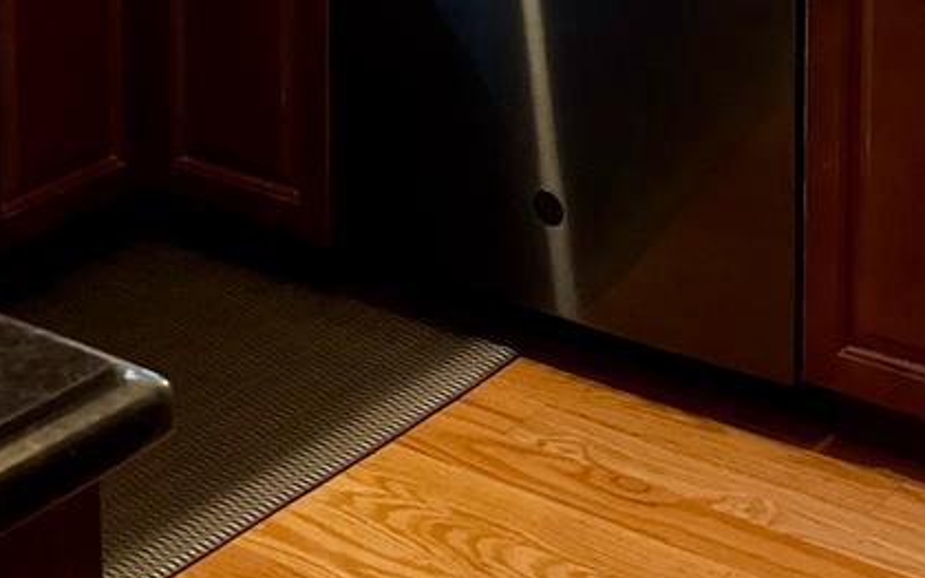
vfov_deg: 12.3
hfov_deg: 20.6
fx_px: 2546
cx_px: 488
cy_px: -318
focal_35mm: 101
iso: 320
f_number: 1.5
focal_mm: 5.7
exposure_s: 1/60
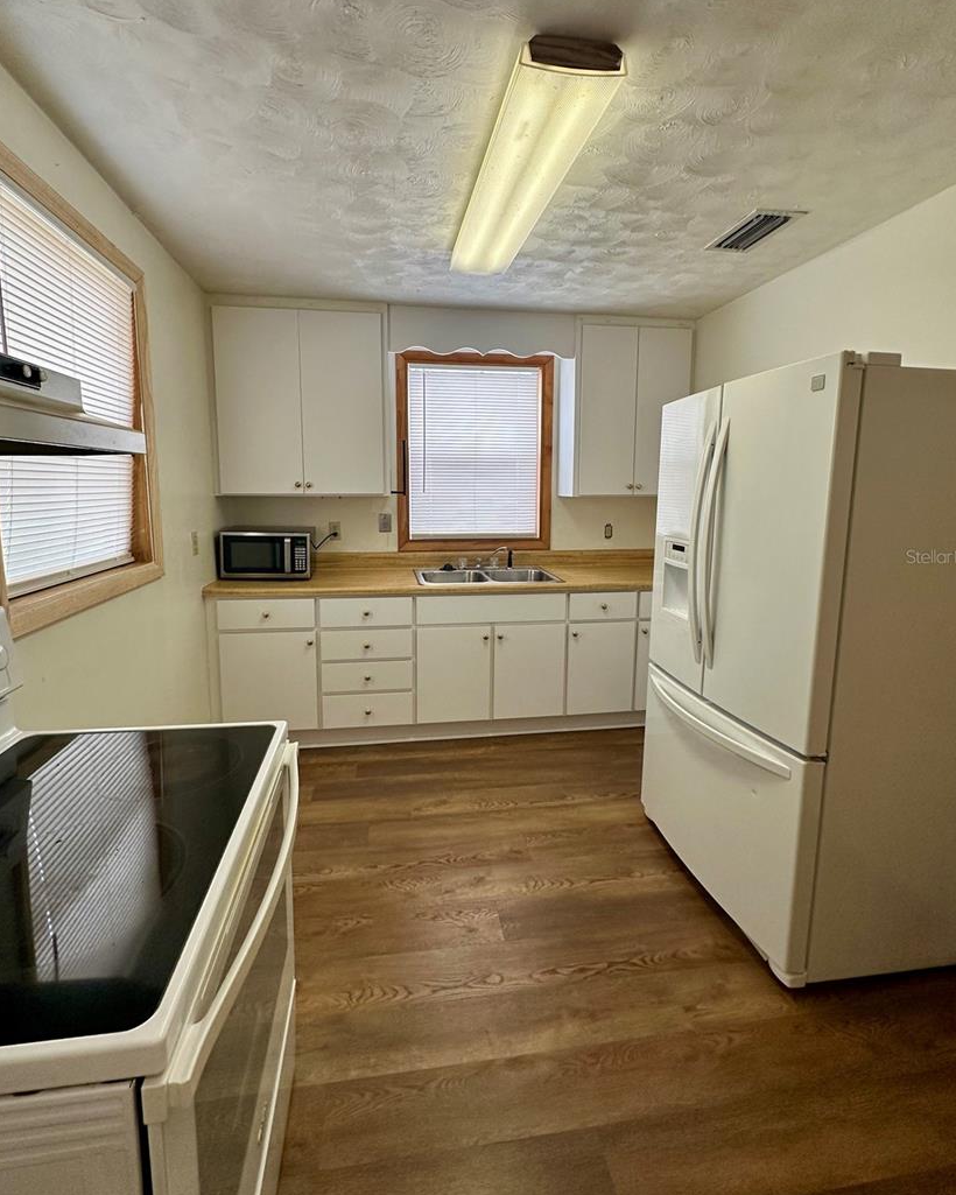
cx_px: 464
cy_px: 556
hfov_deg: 80.4
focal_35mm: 16
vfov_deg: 93.0
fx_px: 566
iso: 160
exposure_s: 1/120
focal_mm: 2.22
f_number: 2.2
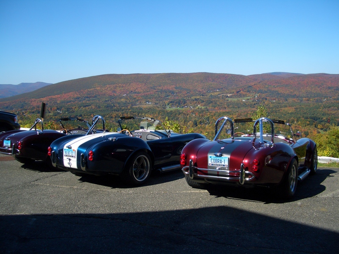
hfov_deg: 52.6
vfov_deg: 40.7
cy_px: 127
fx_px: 343
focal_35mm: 35
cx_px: 170
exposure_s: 1/1000
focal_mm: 5.8
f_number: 2.6
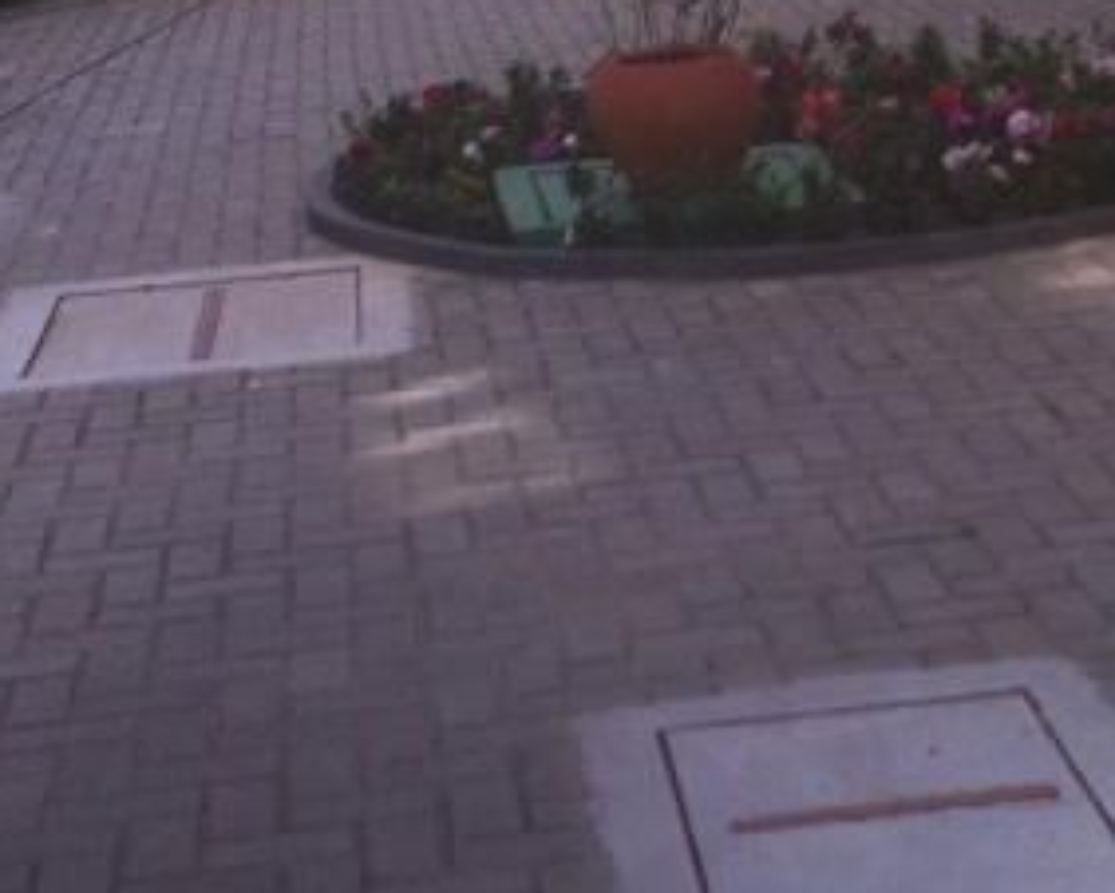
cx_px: 886
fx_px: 3104
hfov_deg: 20.1
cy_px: 148
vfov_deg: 16.2
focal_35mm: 94
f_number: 2.8
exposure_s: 1/247
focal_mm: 3.85
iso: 80
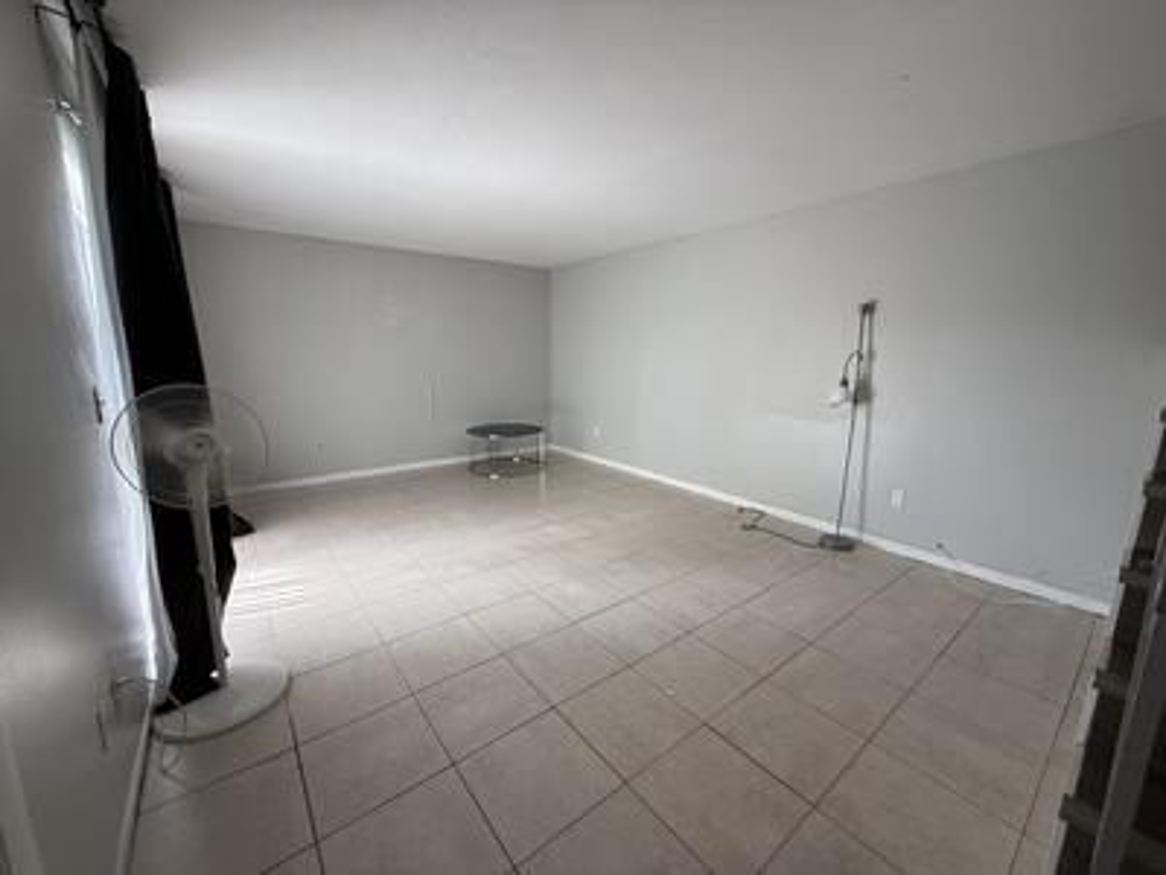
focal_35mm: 14
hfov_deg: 102.1
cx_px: 583
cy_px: 438
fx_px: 472
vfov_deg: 85.7
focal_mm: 2.22
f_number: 2.2
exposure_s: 1/99
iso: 80
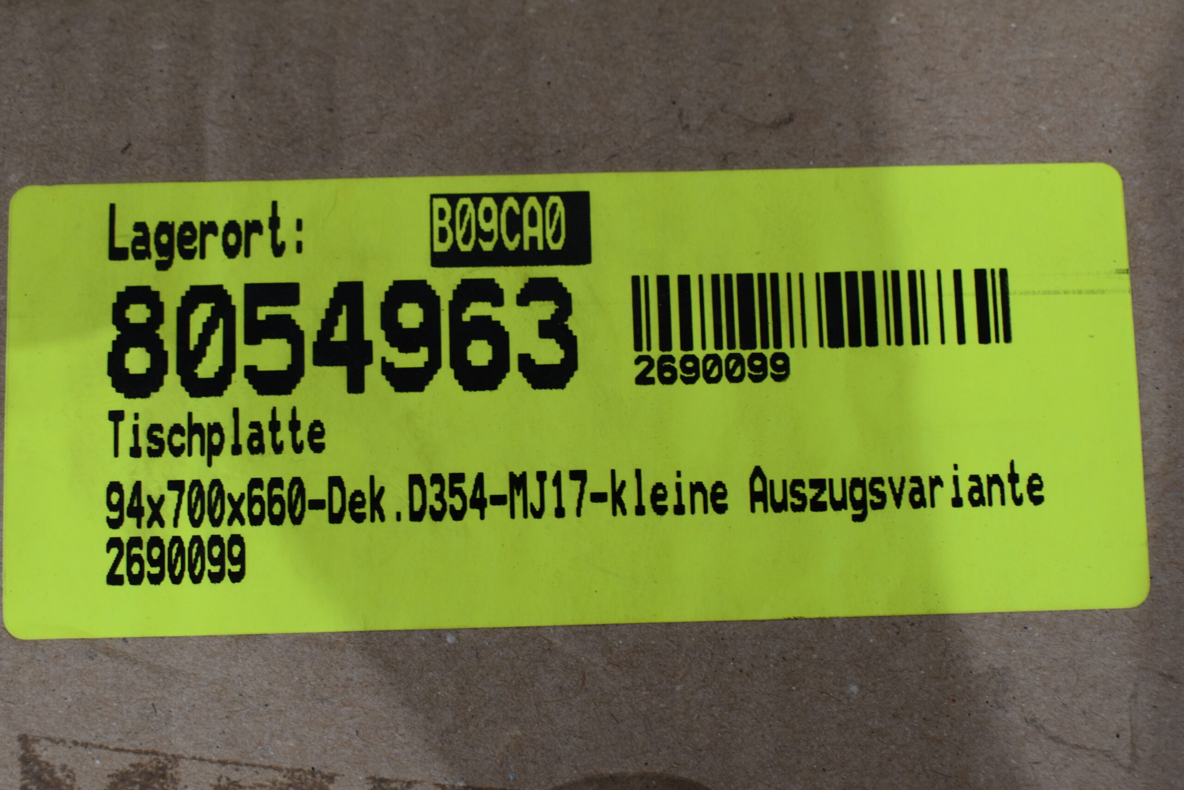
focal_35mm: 51
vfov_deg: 26.5
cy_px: 395
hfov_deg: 38.9
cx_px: 592
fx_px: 1677
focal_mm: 34
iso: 320
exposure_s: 1/60
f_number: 8
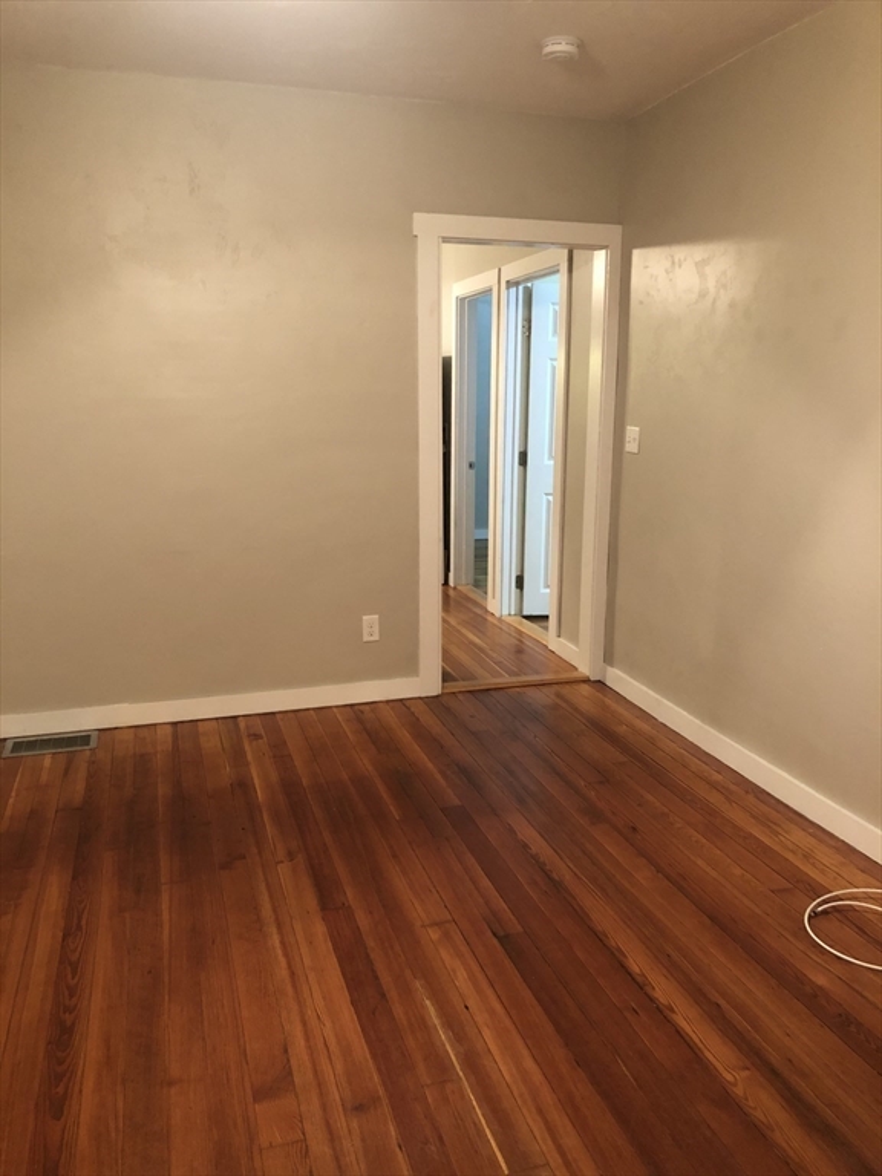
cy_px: 588
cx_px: 441
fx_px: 951
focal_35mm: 28
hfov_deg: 49.7
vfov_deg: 63.4
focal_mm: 3.99
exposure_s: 1/6
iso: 80
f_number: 1.8
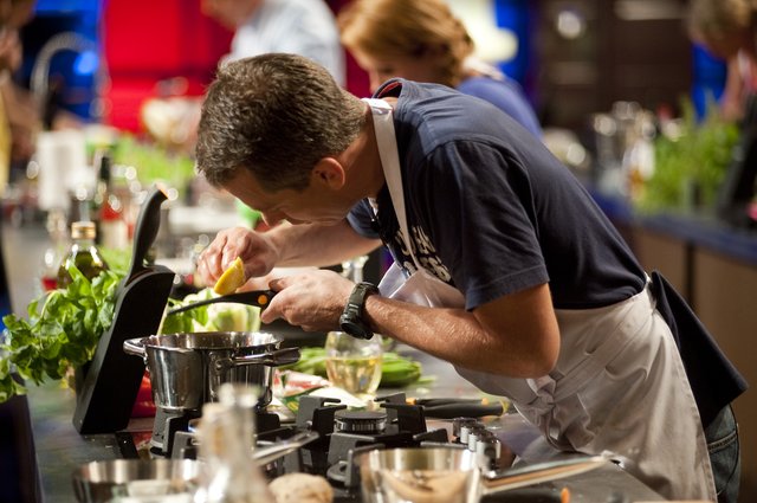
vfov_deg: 10.9
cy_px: 252
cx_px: 378
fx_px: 2625
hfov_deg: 16.4
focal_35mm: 125
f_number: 2.8
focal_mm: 125
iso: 1250
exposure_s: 1/125
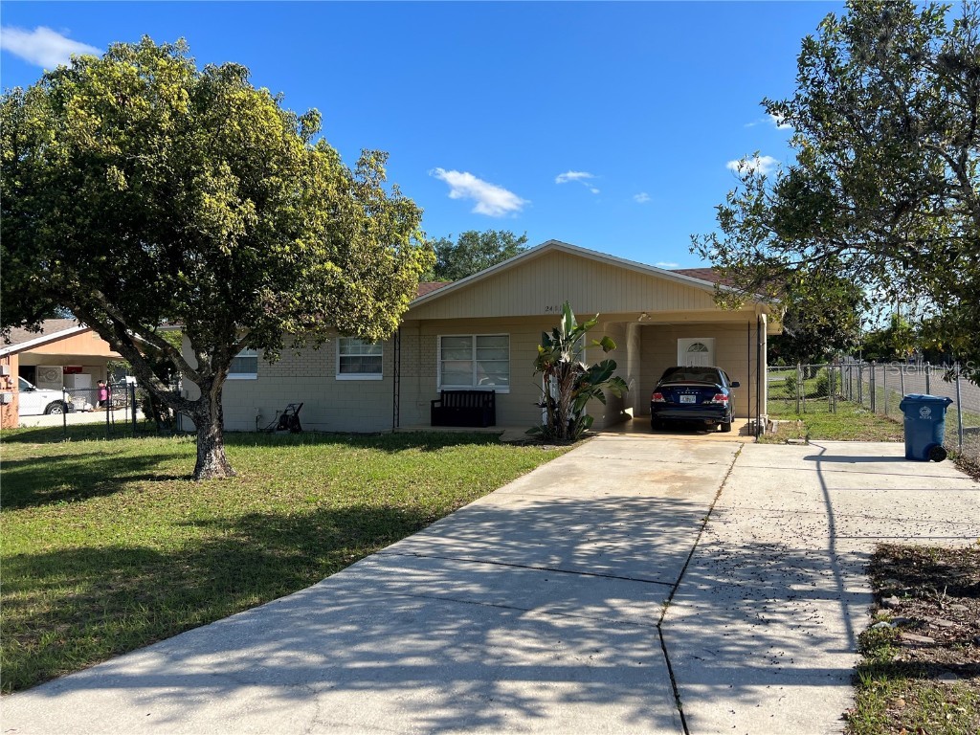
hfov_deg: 67.3
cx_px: 490
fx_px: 736
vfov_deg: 53.1
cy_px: 368
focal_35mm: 26
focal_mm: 5.7
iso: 50
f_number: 1.5
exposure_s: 1/2915
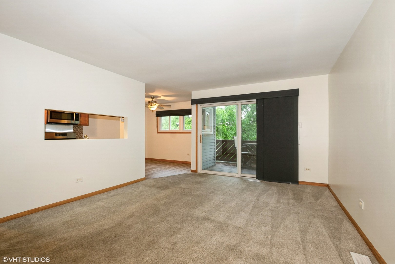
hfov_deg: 100.4
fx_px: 165
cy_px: 132
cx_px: 198
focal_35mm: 15
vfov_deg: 77.3
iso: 250
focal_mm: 10
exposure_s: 1/4
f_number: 7.1
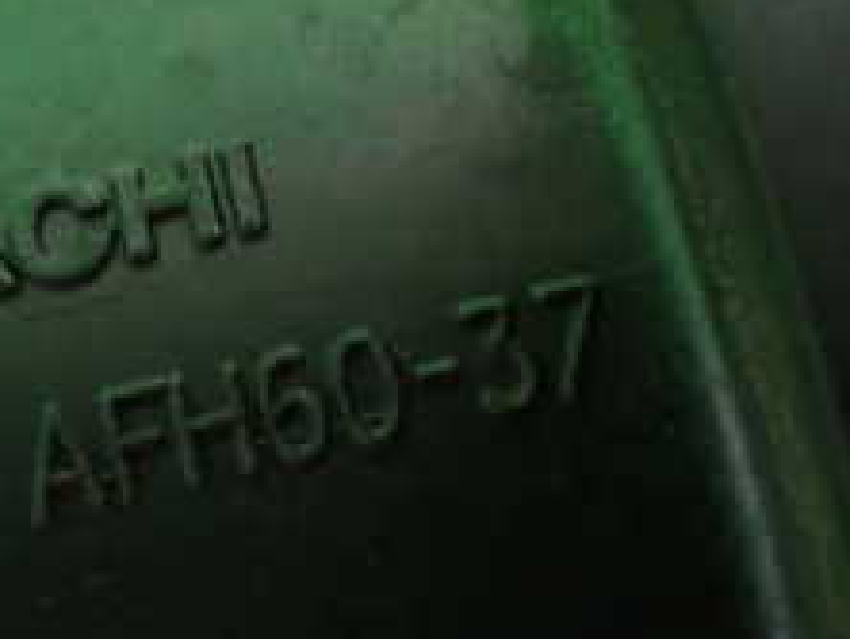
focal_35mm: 81
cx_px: 199
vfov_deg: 18.2
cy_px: 264
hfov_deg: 23.8
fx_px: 1991
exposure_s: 1/30
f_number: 2.3
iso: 1000
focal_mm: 5.4
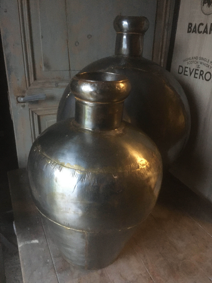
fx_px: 237
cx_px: 106
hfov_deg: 48.2
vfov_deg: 61.7
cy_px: 142
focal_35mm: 29
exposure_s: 1/17
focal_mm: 4.15
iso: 500
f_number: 2.2
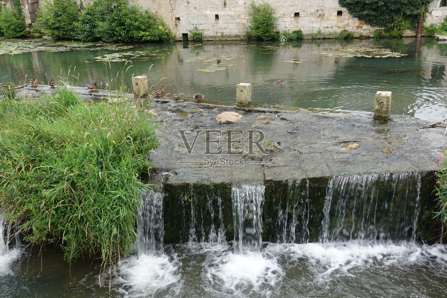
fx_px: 410
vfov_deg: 40.0
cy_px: 149
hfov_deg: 57.2
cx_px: 224
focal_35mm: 33
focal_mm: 12.06
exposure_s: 1/80
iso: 125
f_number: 5.6
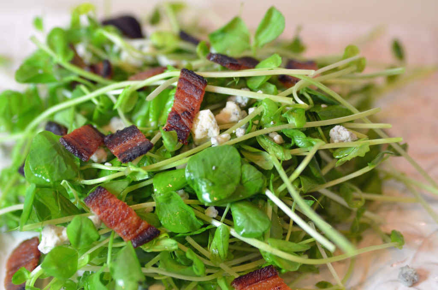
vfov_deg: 14.6
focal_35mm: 93
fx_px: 1129
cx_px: 219
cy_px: 145
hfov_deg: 22.0
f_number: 3.2
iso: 800
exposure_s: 1/160
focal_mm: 62
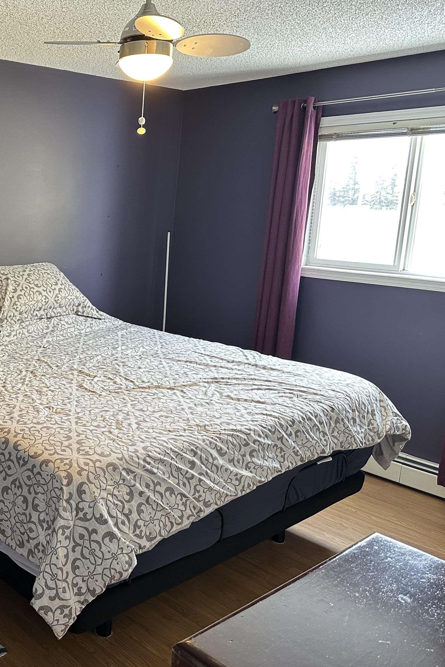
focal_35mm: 34
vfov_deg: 55.8
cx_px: 4
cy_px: 328
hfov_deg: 35.3
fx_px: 630
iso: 250
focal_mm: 6.86
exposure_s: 1/60
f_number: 1.78
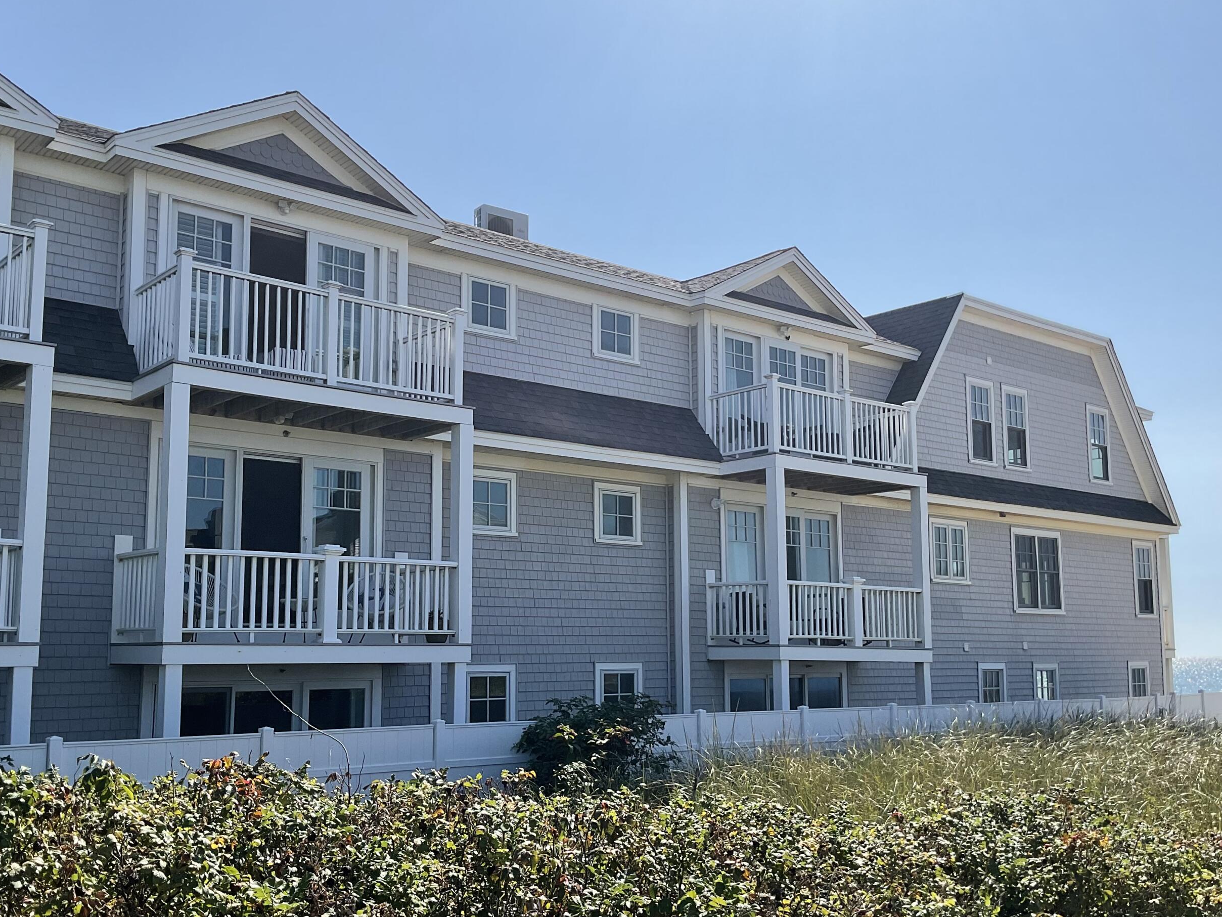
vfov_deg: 39.6
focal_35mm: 36
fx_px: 1271
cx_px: 543
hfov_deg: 51.2
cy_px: 501
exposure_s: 1/2538
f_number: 1.8
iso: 16
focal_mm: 3
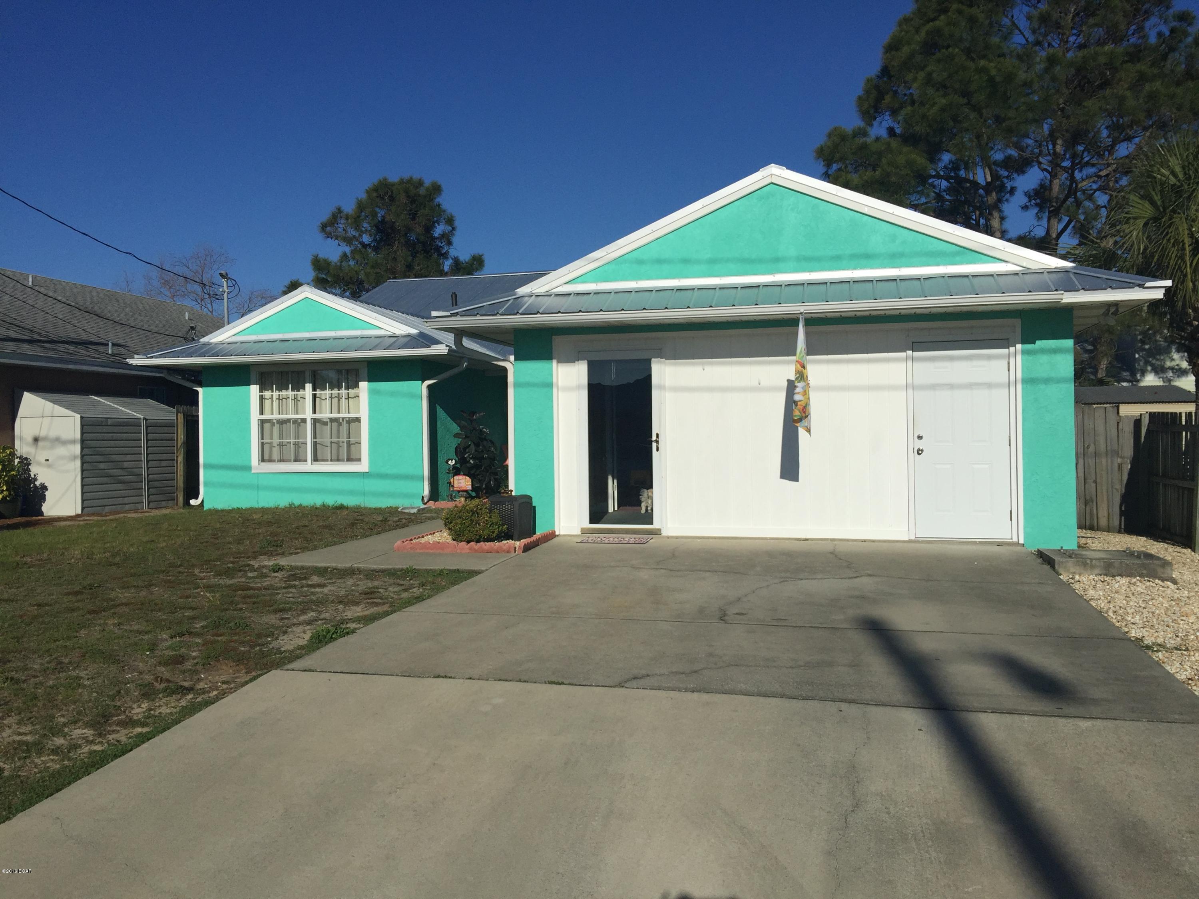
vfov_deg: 48.2
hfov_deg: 61.7
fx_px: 1004
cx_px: 600
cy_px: 450
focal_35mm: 29
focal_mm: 4.15
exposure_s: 1/7937
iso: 32
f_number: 2.2
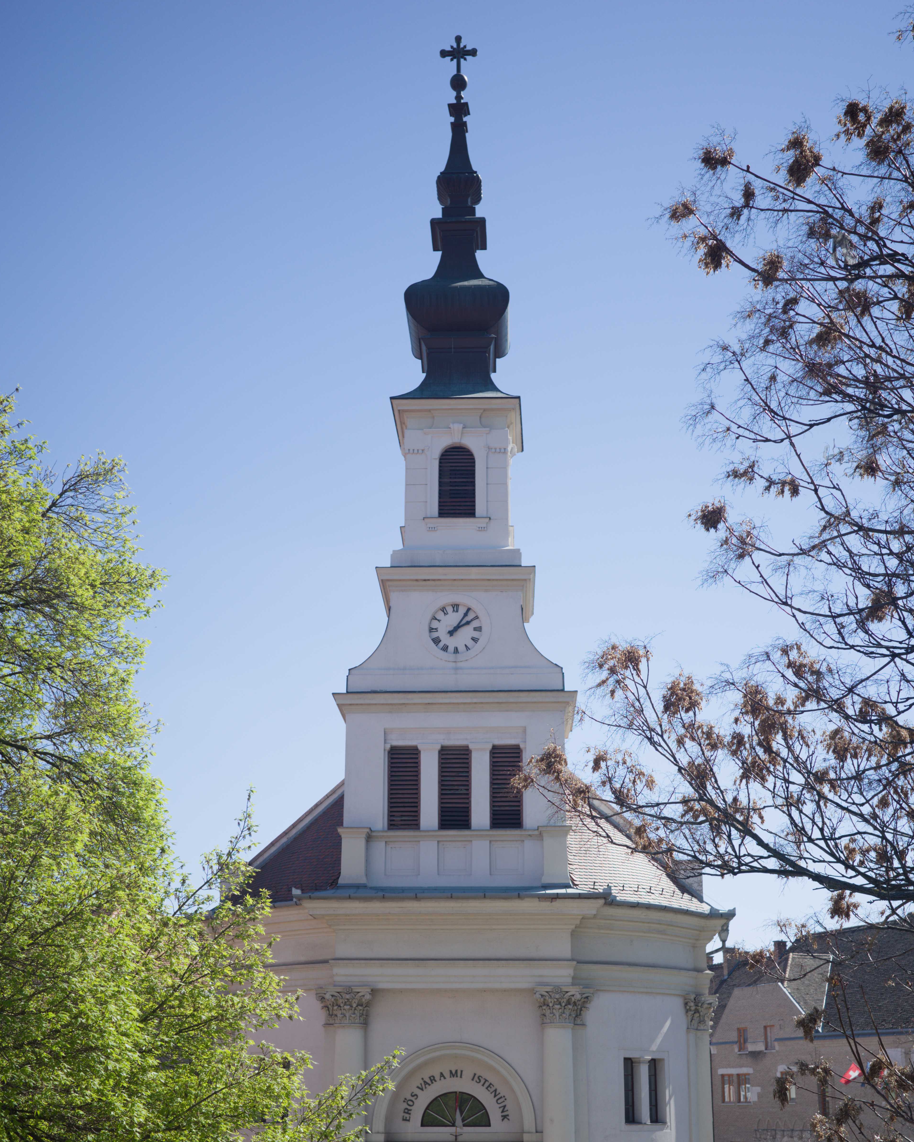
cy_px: 702
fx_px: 1589
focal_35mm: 47
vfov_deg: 39.3
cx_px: 462
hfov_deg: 32.1
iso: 100
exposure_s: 1/200
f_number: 4
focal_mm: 26
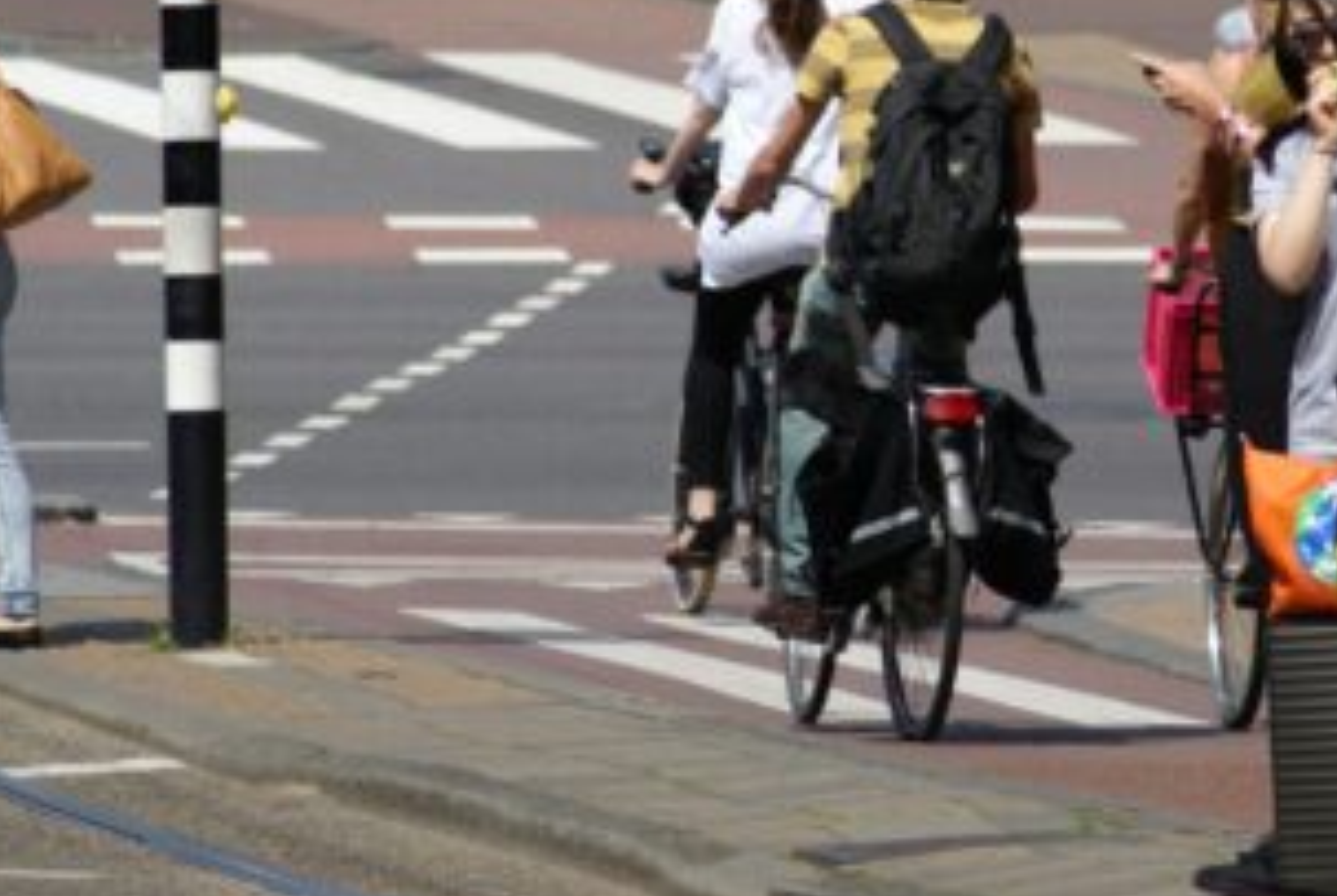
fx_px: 22130
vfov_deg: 2.3
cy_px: 128
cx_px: 1191
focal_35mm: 595
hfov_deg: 3.5
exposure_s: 1/320
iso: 100
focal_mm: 200
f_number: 6.3
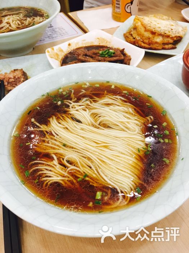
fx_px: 211
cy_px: 126
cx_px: 94
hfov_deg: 48.2
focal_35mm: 29
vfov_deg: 61.7
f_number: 2.2
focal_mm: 4.15
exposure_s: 1/17
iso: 40
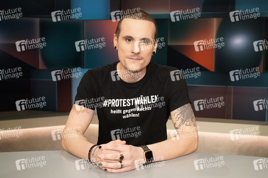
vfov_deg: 35.0
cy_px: 89
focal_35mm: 38
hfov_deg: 50.7
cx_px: 134
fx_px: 283
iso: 2000
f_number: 5
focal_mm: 38
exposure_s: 1/160
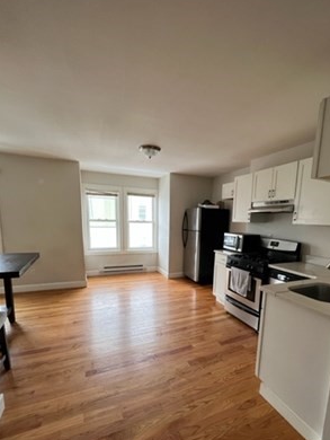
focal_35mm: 16
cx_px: 184
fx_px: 203
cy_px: 255
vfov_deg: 93.7
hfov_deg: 77.9
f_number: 1.8
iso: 160
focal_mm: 1.57
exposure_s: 1/121
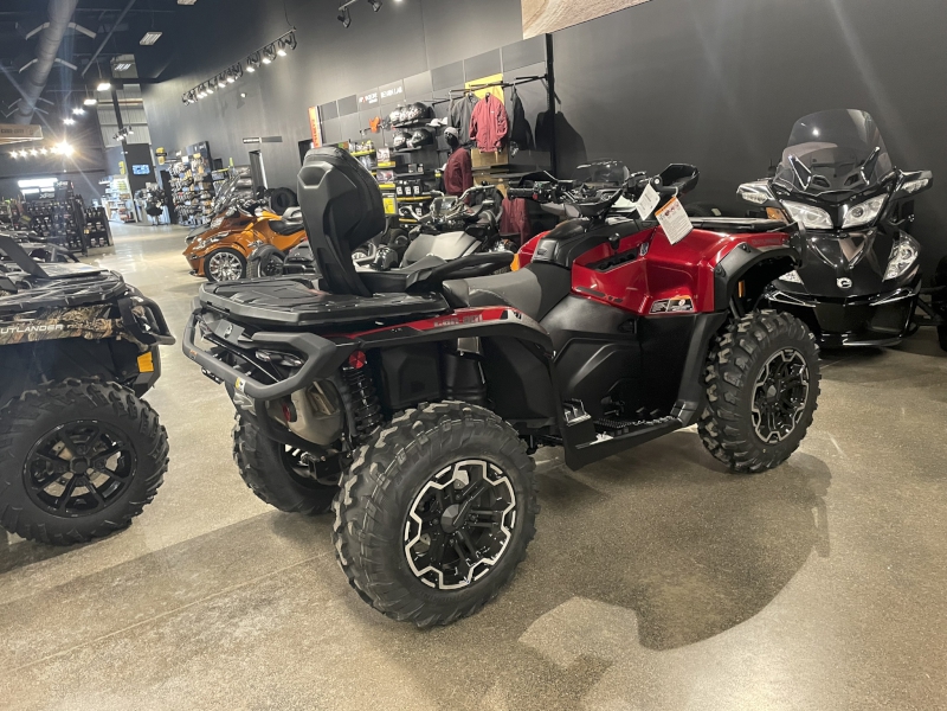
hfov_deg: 67.3
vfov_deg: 53.1
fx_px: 711
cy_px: 356
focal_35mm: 26
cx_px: 474
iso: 400
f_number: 1.6
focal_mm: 4.2
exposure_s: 1/60
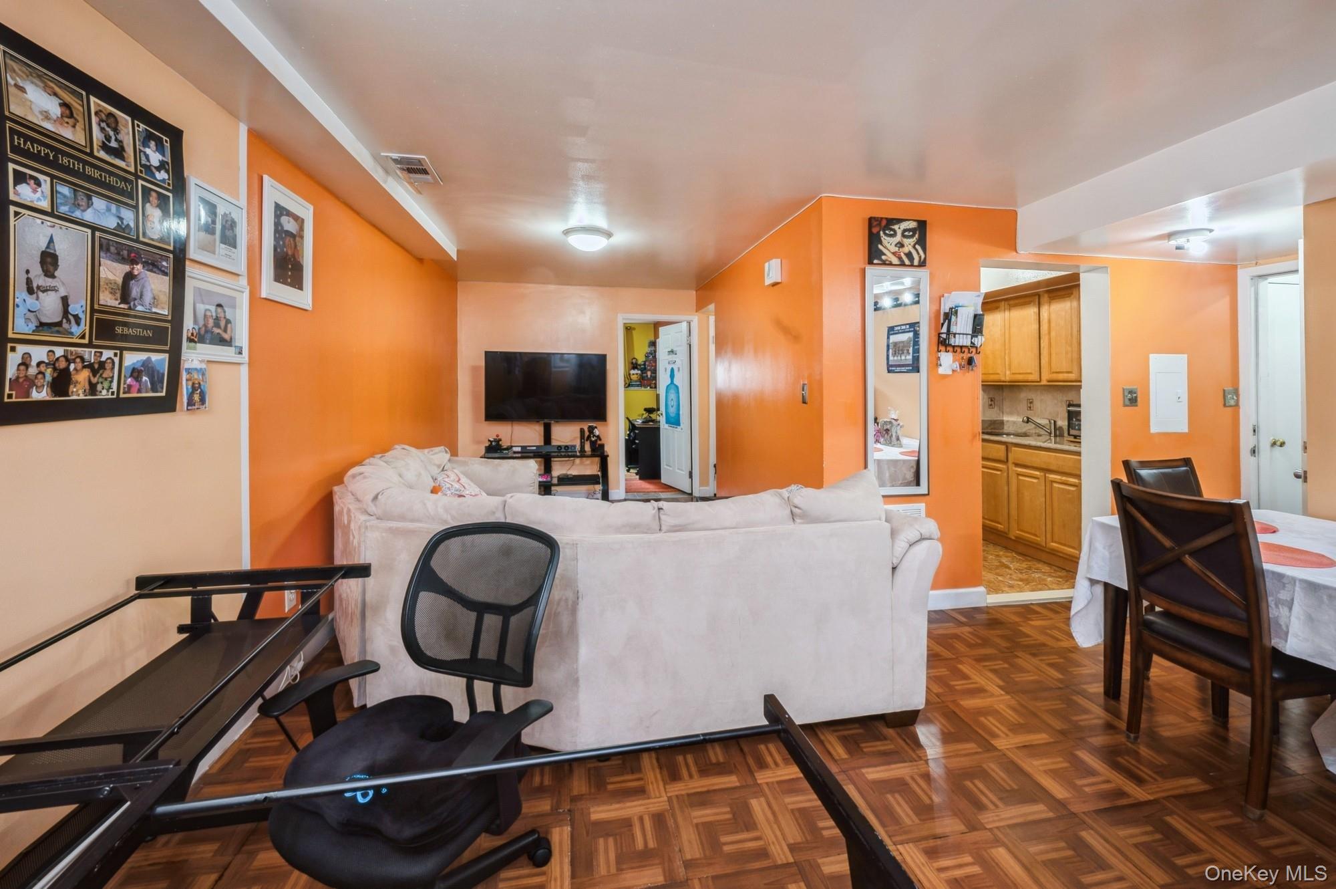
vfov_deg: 81.1
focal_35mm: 14
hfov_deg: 104.3
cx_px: 668
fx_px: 519
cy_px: 444
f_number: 11
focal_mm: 14
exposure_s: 1/3
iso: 200
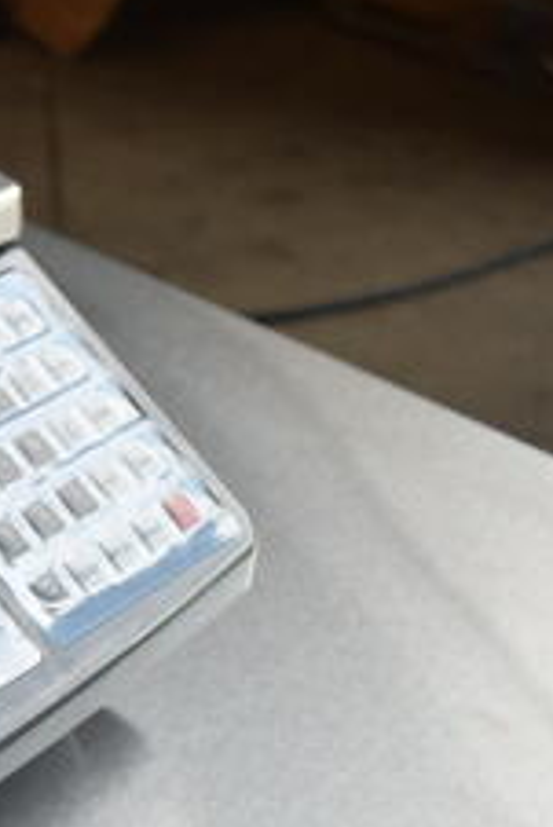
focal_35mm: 89
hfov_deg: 13.6
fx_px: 2047
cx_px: -483
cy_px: 640
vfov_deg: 22.6
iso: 140
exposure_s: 1/125
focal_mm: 22
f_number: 3.8
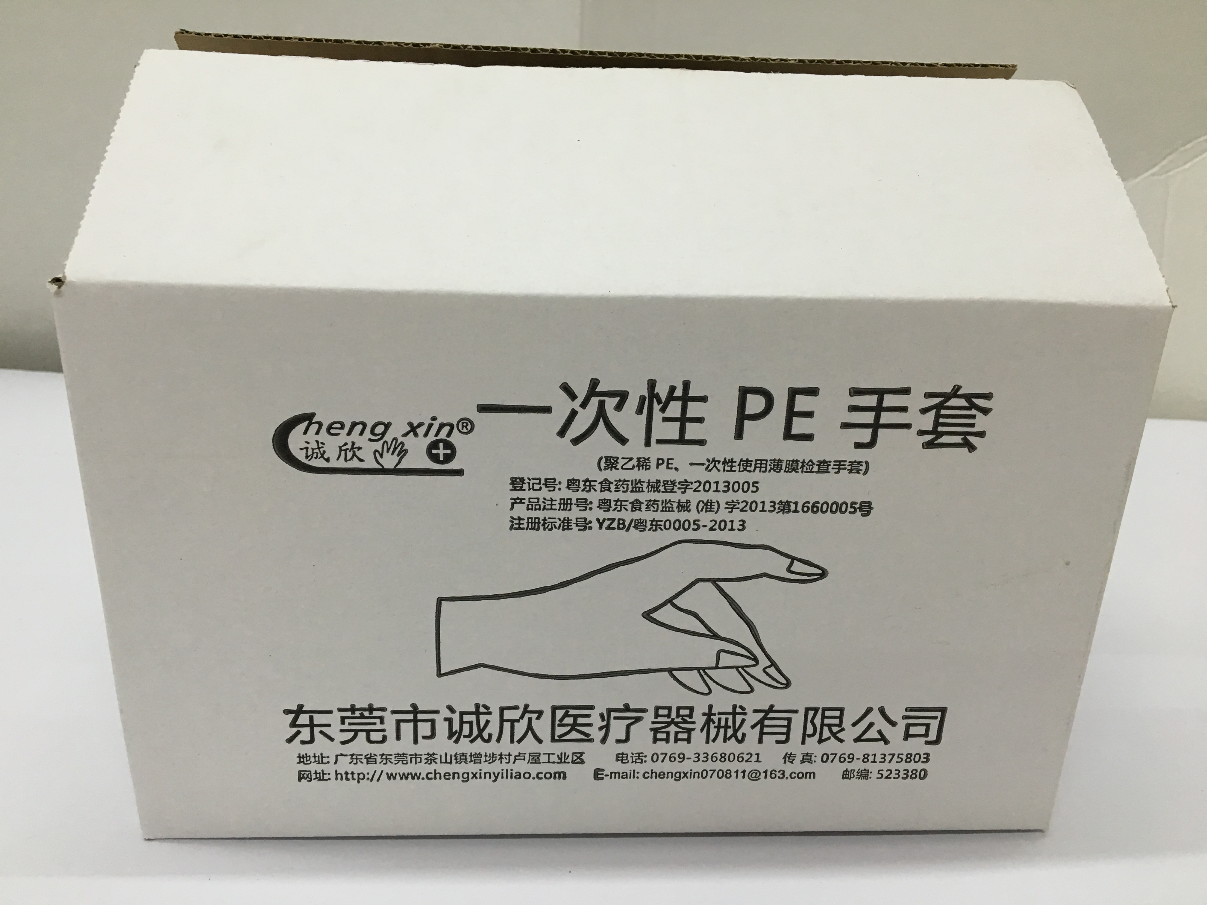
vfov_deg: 48.2
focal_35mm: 29
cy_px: 452
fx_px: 1011
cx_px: 604
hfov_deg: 61.7
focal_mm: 4.15
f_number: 2.2
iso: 100
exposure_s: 1/33
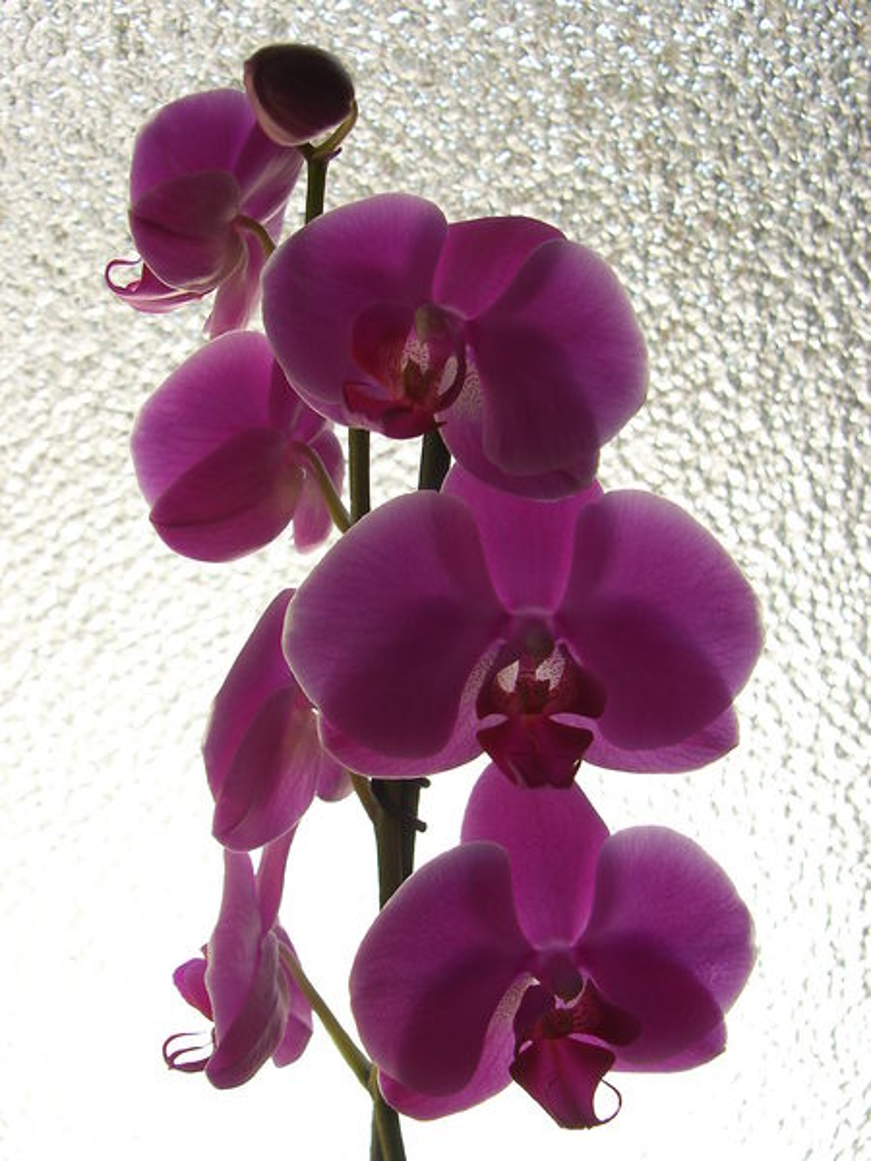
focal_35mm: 50
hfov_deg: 29.1
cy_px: 580
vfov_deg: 38.2
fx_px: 1677
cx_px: 436
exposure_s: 1/160
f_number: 4
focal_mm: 12.9
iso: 50
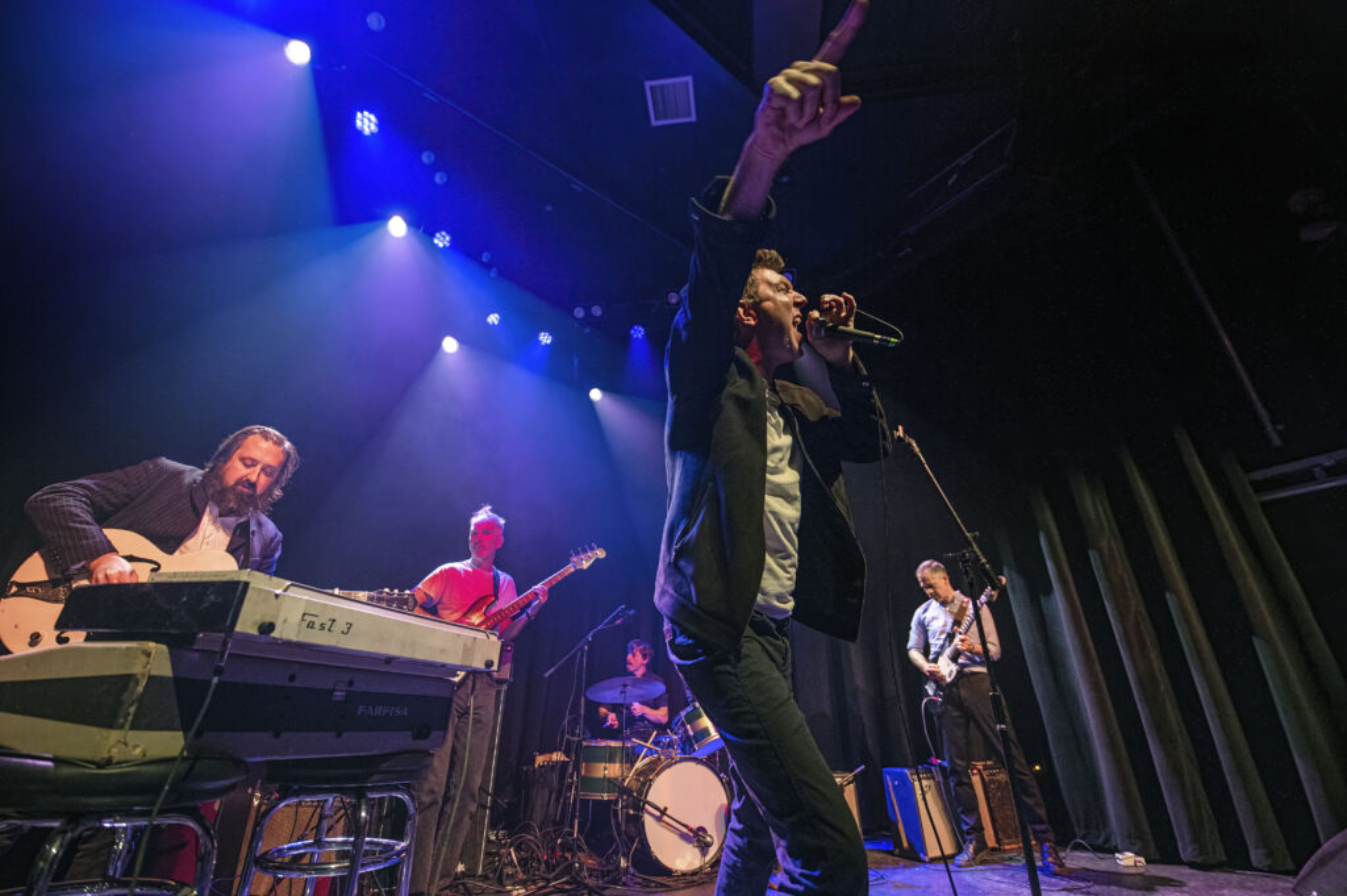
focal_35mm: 15
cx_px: 674
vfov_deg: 77.2
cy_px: 448
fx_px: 561
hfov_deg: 100.4
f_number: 2.8
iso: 2500
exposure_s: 1/200
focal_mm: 15
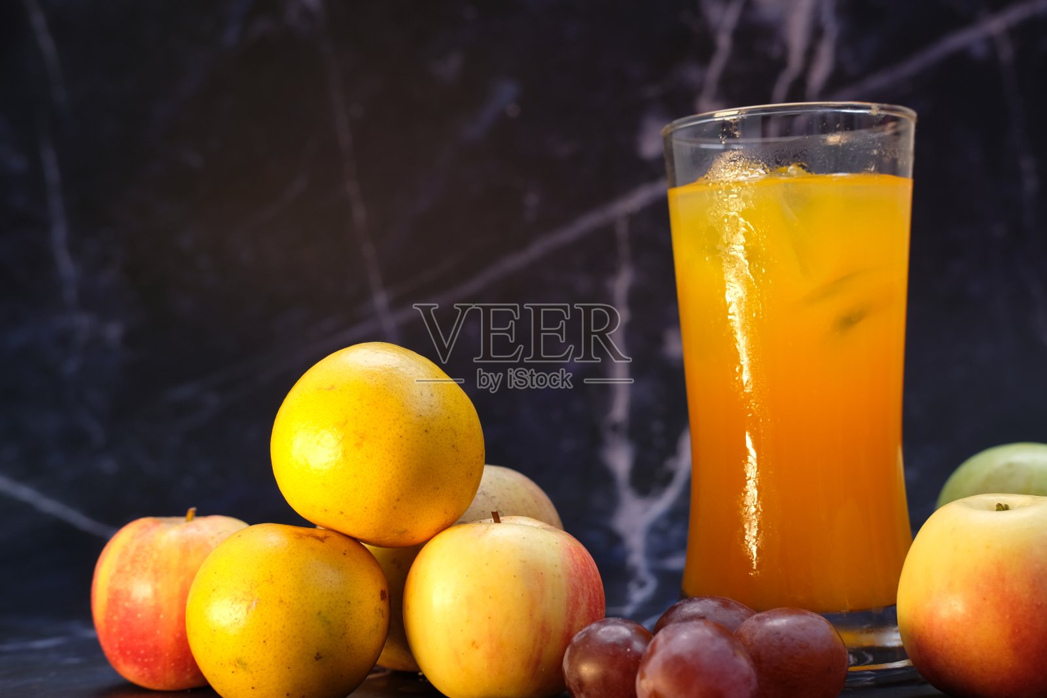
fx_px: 1541
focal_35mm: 53
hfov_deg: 37.5
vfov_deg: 25.5
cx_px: 524
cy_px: 349
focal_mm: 35
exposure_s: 1/180
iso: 200
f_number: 5.6
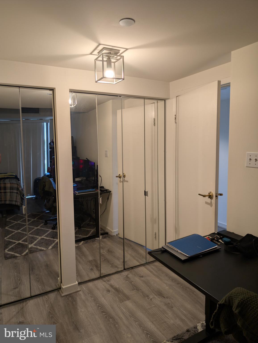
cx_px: 129
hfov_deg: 56.9
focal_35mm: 24
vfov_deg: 71.5
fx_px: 238
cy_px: 172
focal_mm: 6.9
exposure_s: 1/27.1
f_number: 1.68
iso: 59
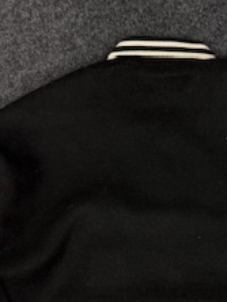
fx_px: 604
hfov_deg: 21.1
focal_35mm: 69
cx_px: 179
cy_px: 263
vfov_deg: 27.3
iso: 125
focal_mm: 6.76
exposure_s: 1/100
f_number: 1.78
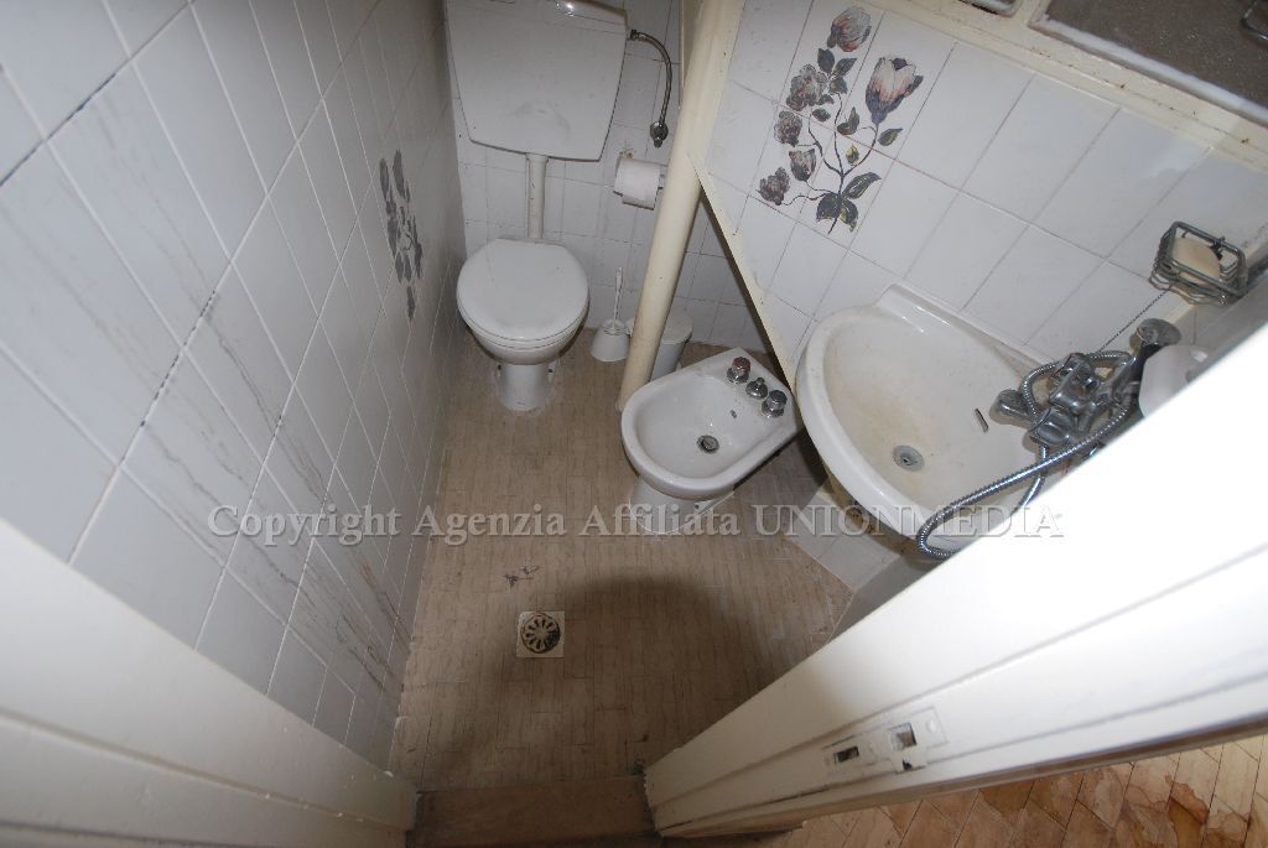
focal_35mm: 15
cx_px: 634
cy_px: 424
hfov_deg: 100.3
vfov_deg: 77.5
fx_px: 529
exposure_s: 1/60
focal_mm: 10
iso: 200
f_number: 4
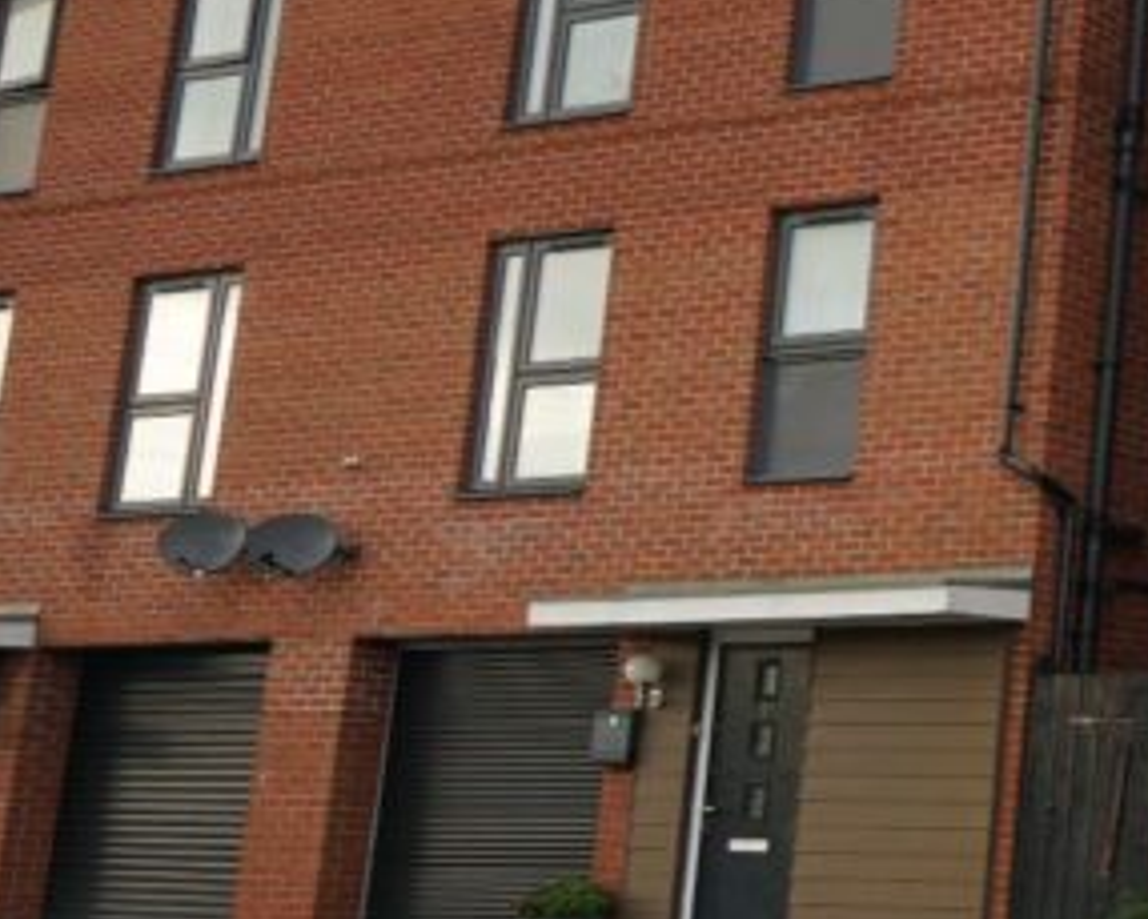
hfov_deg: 21.2
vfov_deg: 22.8
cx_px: 1951
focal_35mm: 67
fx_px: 2277
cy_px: 423
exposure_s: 1/60
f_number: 4.5
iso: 100
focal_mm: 17
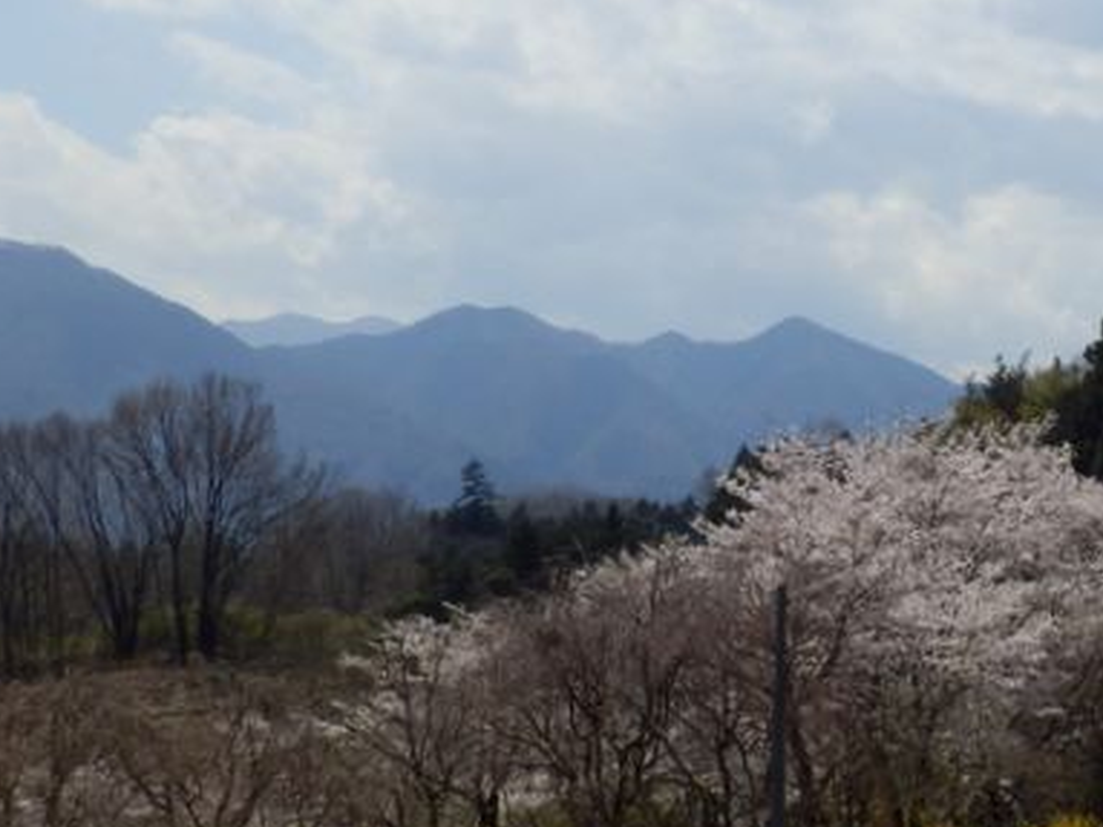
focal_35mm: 92
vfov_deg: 16.1
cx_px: 1014
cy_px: 395
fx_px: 2931
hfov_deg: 20.8
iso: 80
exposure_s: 1/200
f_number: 10.6
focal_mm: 7.9
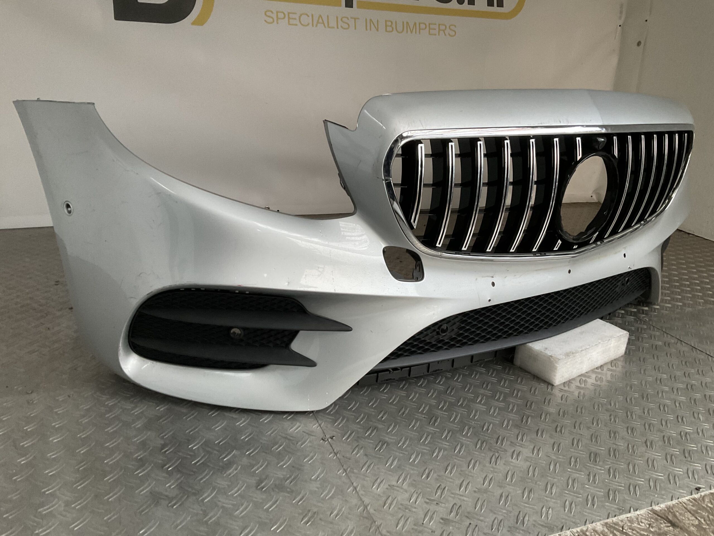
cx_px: 357
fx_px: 598
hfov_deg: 61.7
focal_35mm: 29
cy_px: 268
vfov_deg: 48.2
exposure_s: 1/50
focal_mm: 3
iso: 160
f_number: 1.8
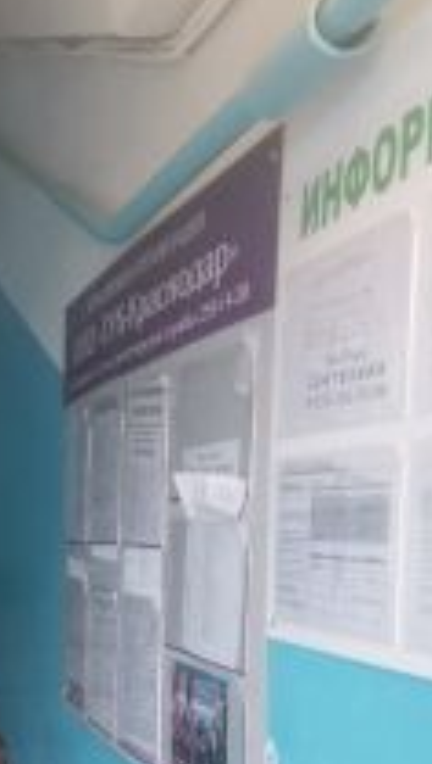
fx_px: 1036
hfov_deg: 20.4
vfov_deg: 39.0
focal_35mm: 51
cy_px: 614
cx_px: -205
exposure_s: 1/33.3
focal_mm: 2.23
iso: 320
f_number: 2.2
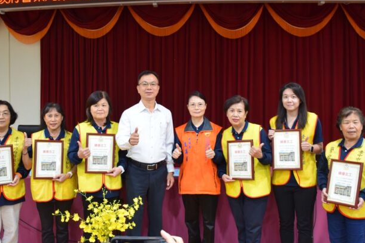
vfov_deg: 38.8
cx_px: 177
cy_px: 106
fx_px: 345
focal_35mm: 34
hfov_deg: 55.8
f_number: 4.5
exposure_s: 1/80
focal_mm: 18
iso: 800
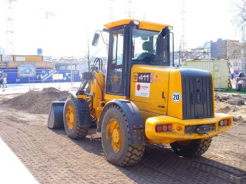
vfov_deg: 38.7
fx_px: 263
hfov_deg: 50.1
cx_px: 123
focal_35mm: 37
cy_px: 92
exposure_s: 1/80
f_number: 5.6
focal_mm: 6.1
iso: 80
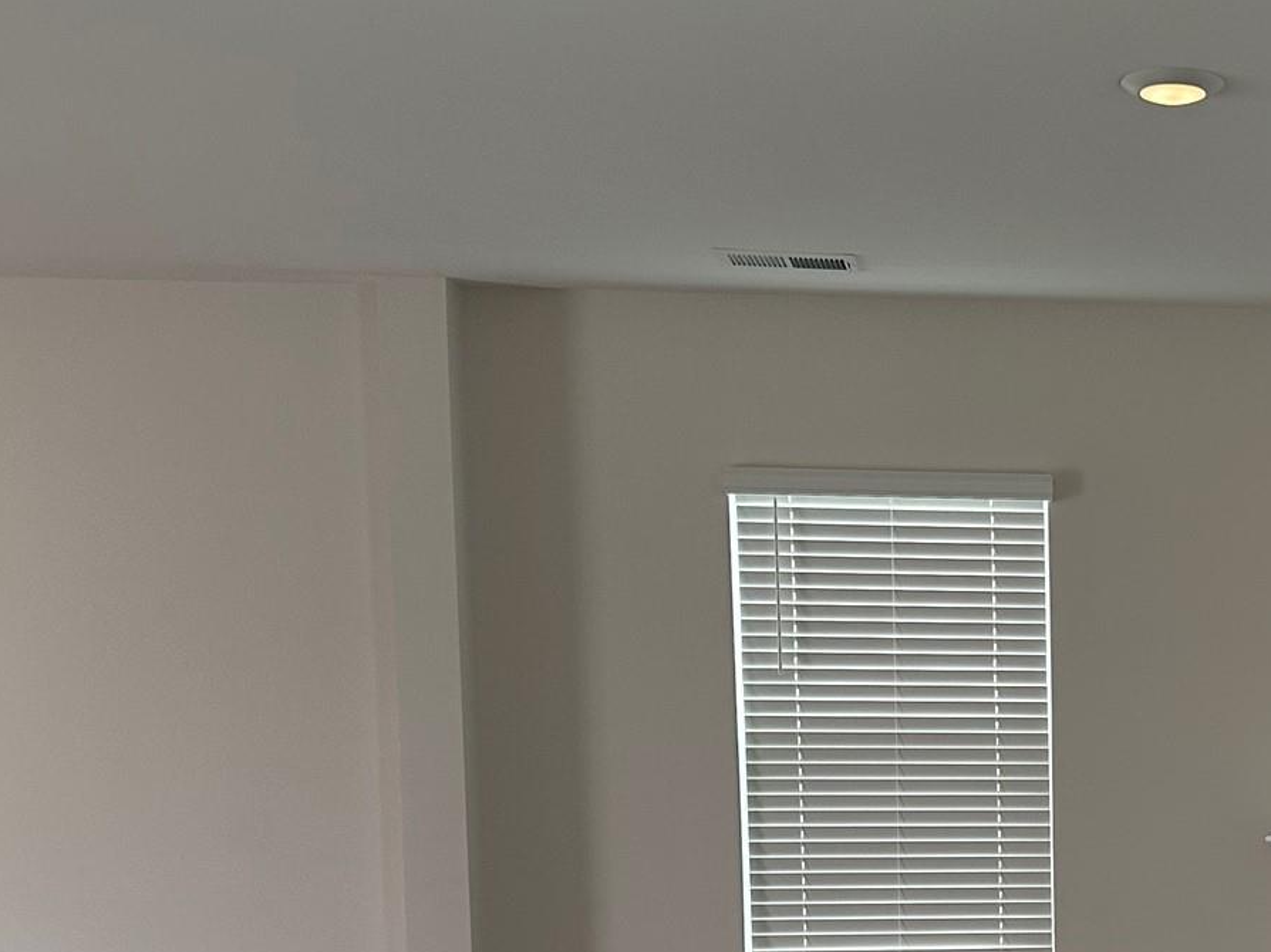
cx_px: 1244
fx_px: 2019
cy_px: 837
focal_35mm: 55
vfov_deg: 25.8
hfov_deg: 32.4
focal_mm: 6.86
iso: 200
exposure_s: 1/120
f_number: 1.78
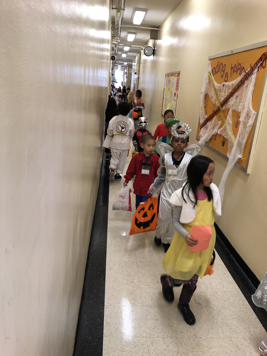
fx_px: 298
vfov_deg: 61.7
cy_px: 178
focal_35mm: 29
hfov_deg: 48.2
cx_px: 134
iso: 100
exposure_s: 1/60
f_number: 1.8
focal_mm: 3.99
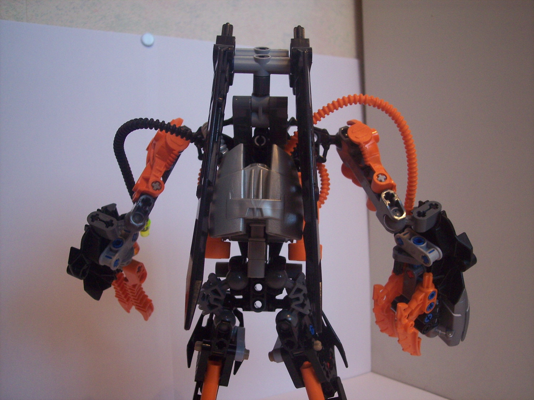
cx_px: 267
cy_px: 200
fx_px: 602
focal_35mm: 39
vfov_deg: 36.8
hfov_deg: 47.9
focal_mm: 8
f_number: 3.4
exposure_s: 1/8
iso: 200
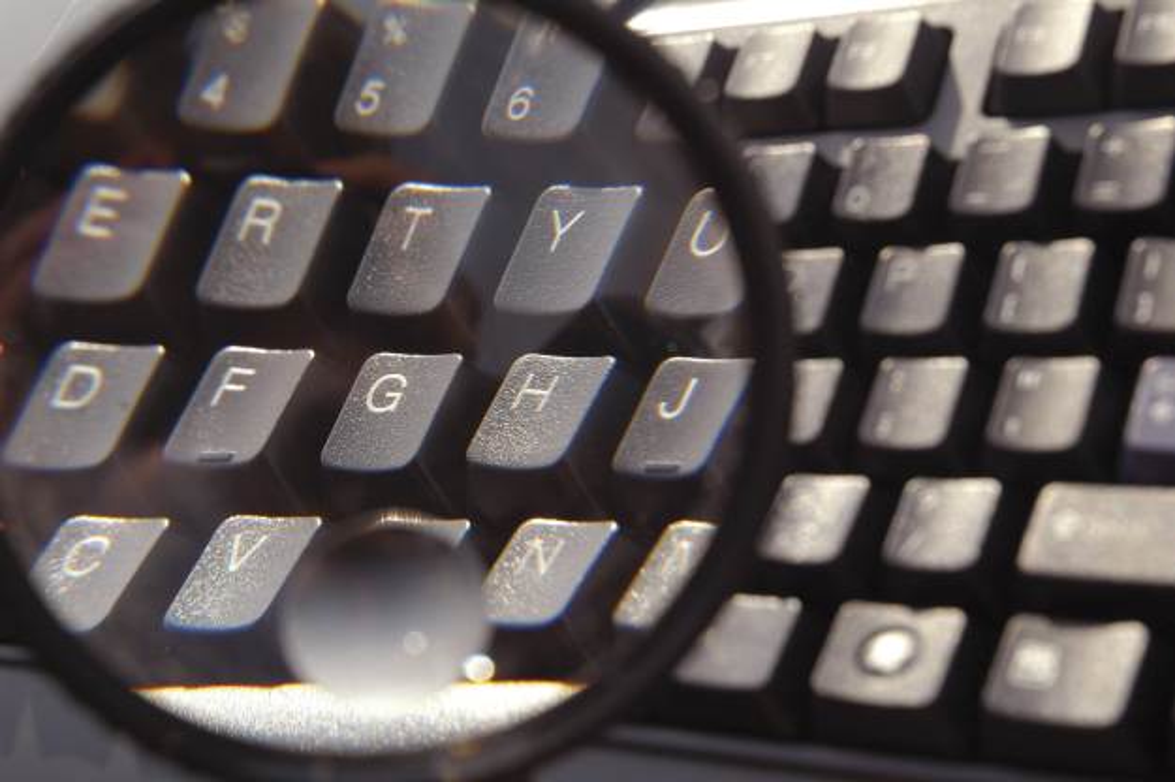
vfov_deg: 19.7
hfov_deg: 29.3
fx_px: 2251
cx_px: 588
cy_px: 391
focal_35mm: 69
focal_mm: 46
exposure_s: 1/160
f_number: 10
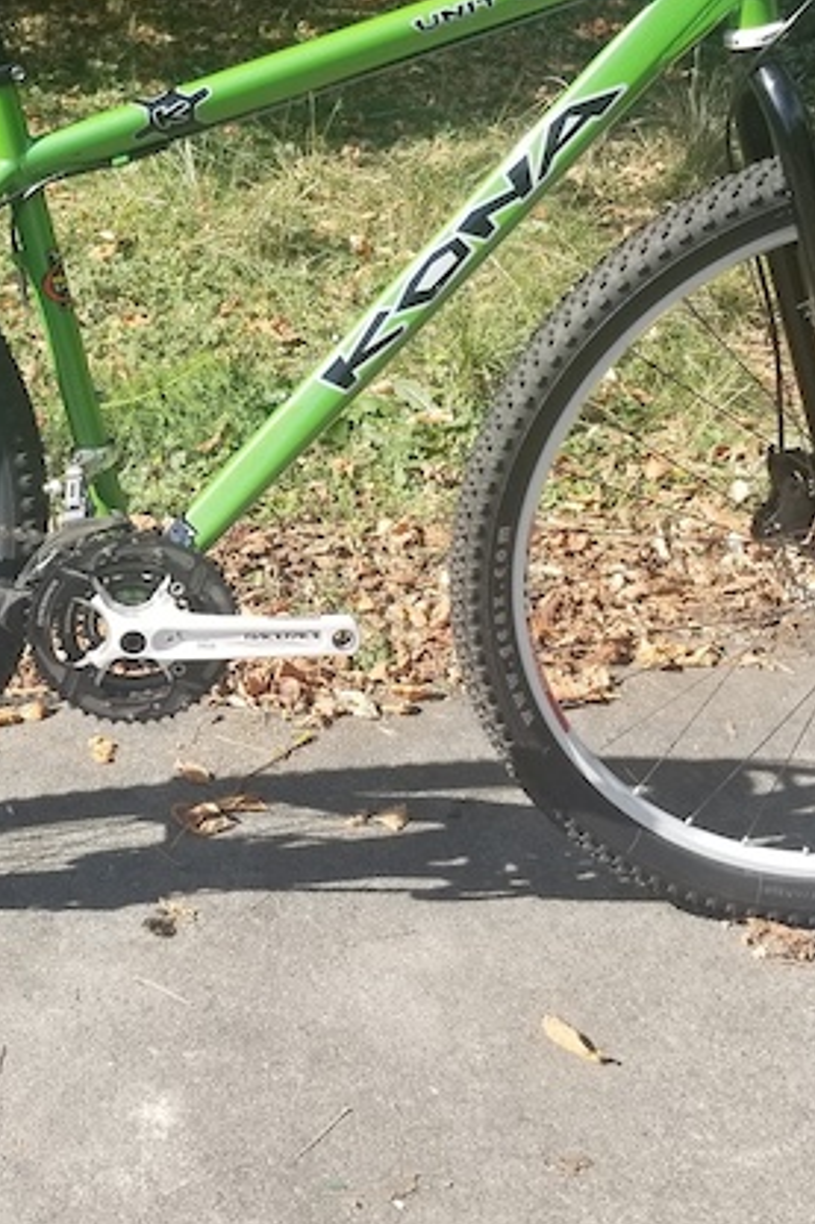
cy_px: 424
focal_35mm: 52
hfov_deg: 25.7
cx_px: 218
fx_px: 1767
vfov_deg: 37.8
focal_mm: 4.3
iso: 50
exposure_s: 1/1184
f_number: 1.7
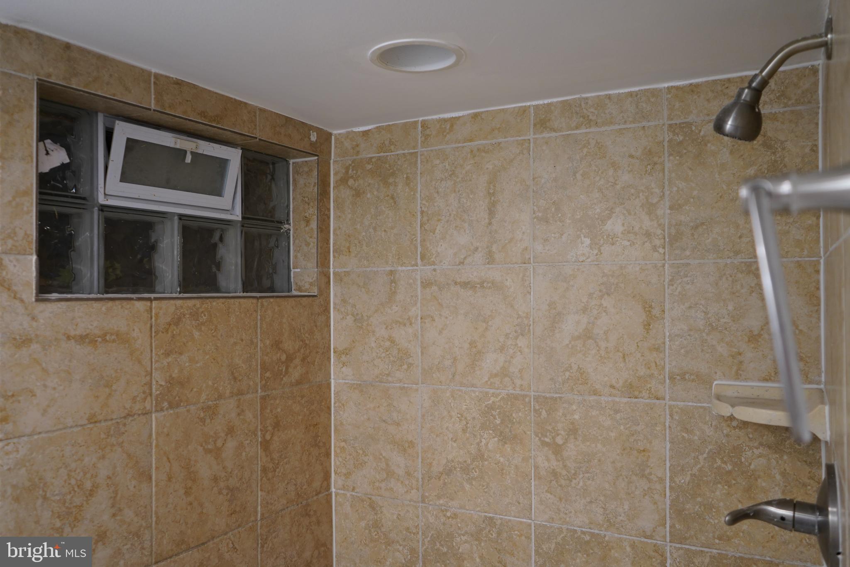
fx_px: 661
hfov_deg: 65.5
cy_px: 284
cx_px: 425
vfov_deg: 46.4
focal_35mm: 28
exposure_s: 1/160
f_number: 4
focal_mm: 28
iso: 1000
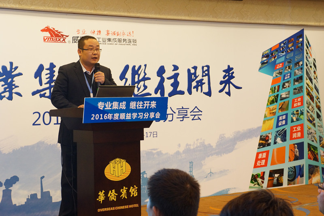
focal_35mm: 82
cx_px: 162
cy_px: 108
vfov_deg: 16.6
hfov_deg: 24.8
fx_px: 738
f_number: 8
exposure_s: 1/13
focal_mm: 55
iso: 1600
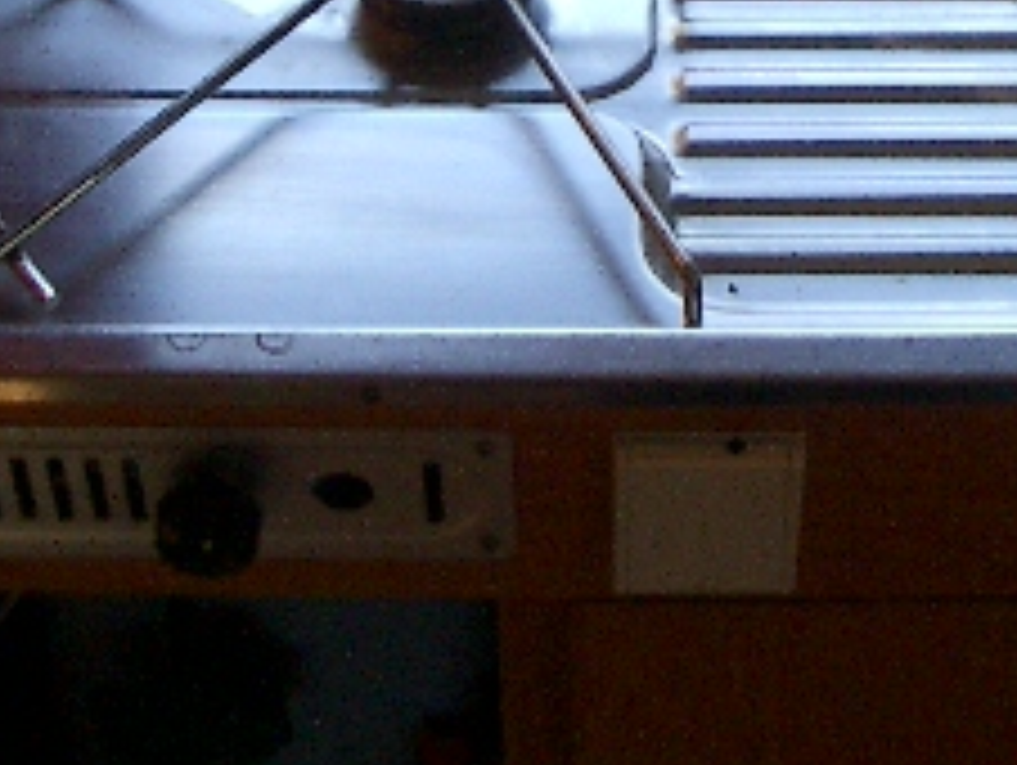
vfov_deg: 14.5
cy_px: -158
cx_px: 616
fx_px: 2912
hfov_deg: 19.8
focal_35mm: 99
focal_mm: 5.8
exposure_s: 1/60
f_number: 2.6
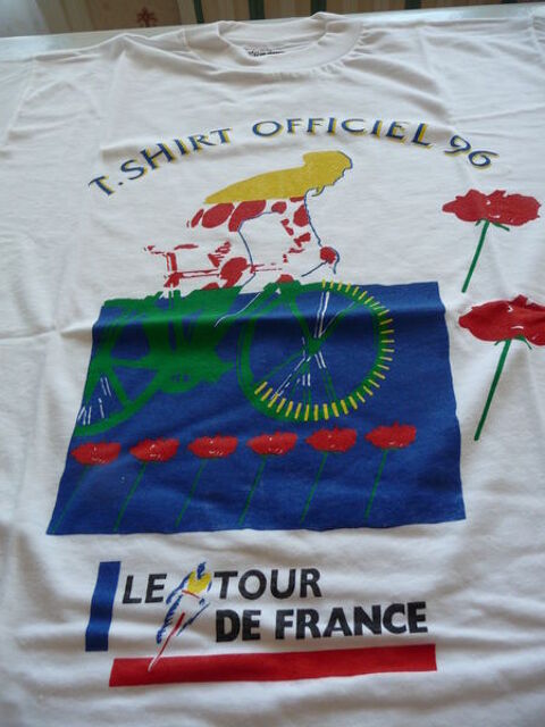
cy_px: 364
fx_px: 588
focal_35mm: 28
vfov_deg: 63.4
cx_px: 272
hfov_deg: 49.7
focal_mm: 4.7
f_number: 3.3
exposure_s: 1/30
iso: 125
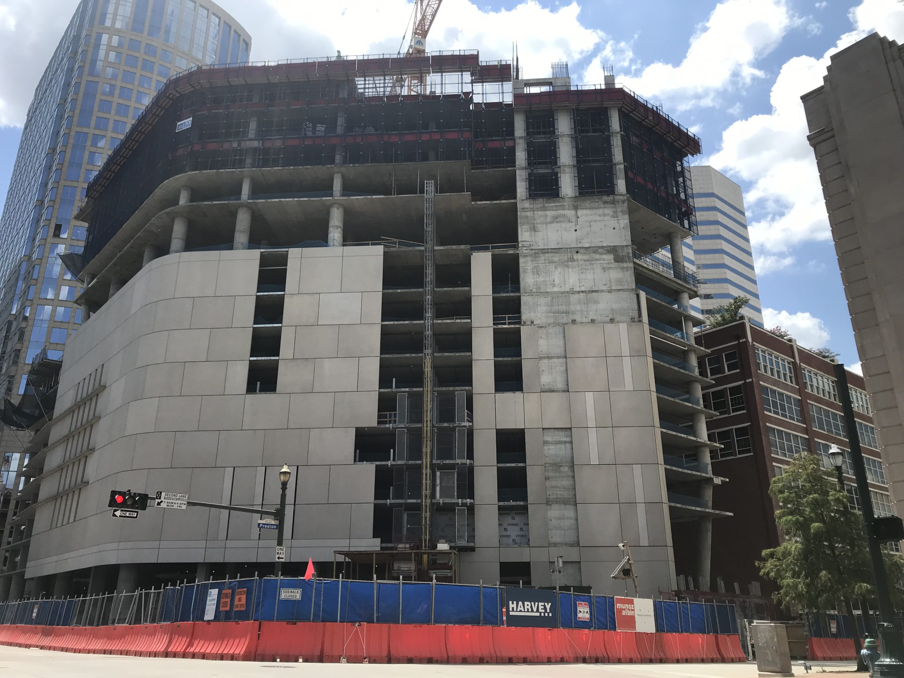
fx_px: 731
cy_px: 339
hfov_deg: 63.4
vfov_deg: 49.7
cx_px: 452
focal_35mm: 28
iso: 20
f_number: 1.8
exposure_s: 1/2336
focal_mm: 3.99
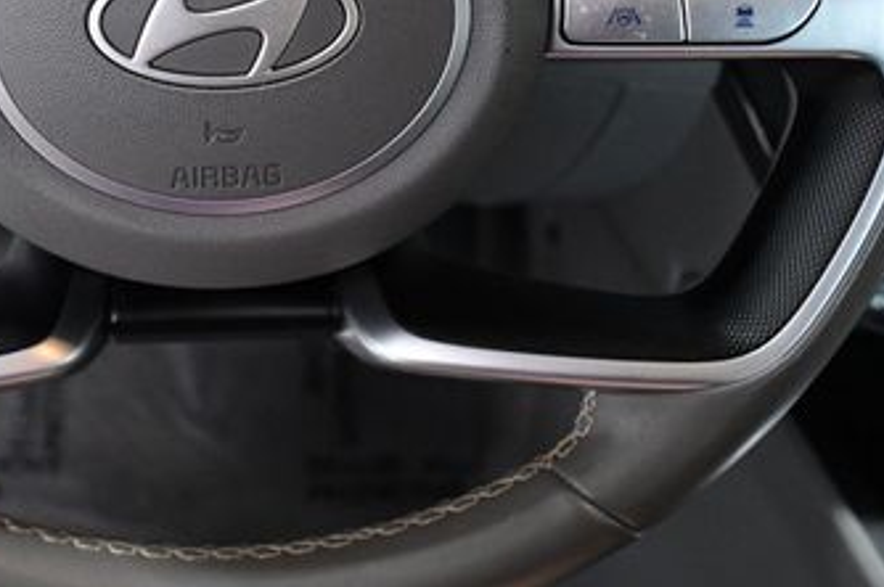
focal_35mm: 69
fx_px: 1693
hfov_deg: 28.8
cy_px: 180
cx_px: 217
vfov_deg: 19.6
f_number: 5.6
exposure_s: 1/125
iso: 2500
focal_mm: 24
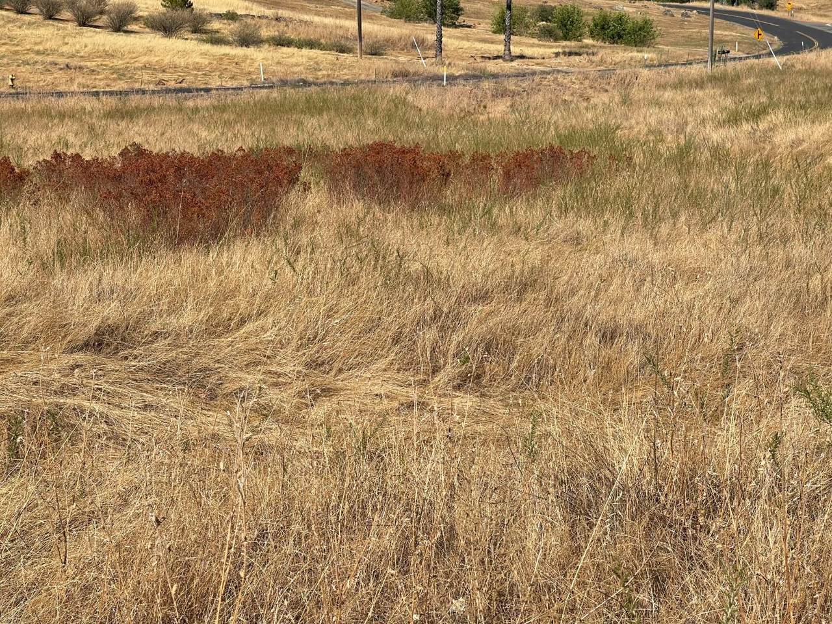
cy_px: 312
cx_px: 416
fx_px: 1538
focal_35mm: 64
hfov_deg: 30.3
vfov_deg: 22.9
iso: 20
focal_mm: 7.5
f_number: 2.2
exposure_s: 1/1575
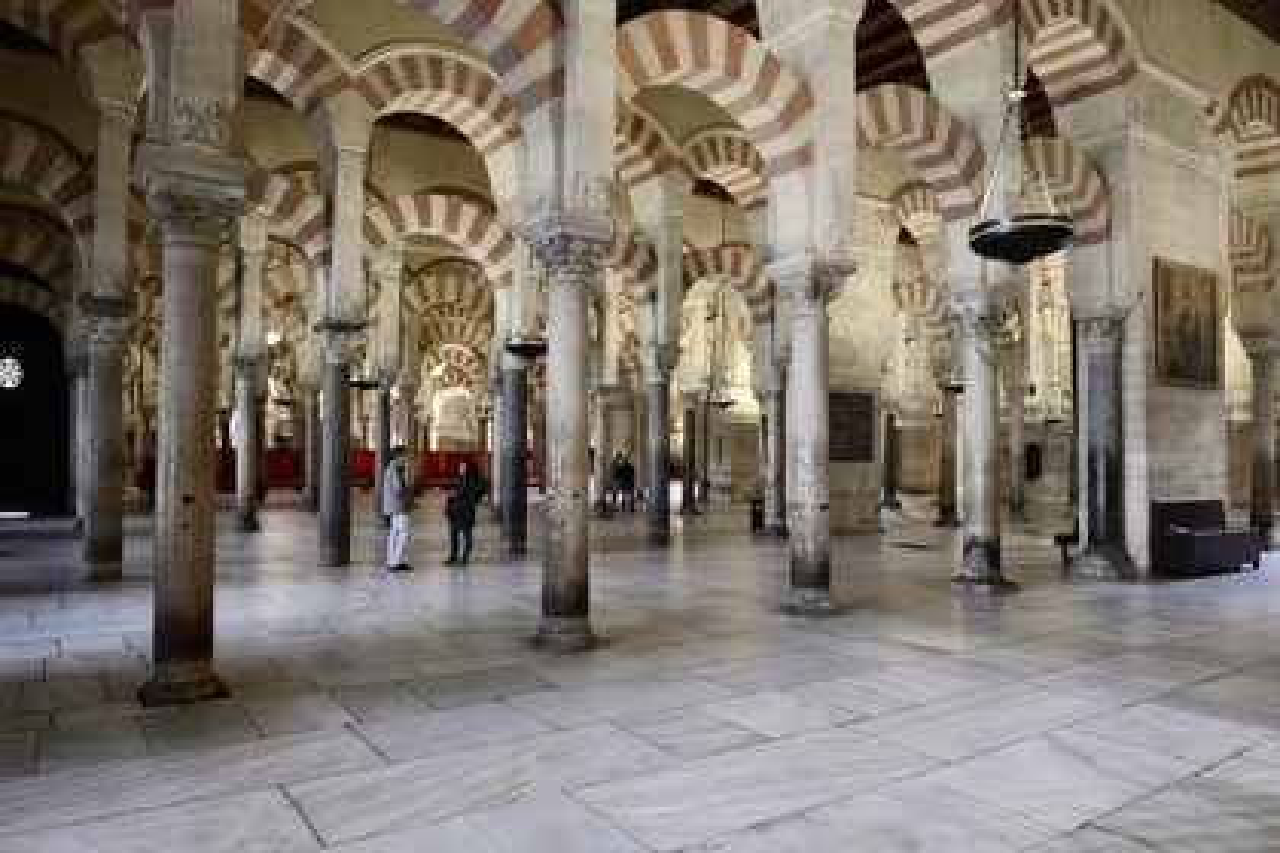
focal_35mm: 24
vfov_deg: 53.1
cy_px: 426
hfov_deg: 73.7
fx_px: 853
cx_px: 640
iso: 1600
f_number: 9
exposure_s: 1/1.25
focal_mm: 24
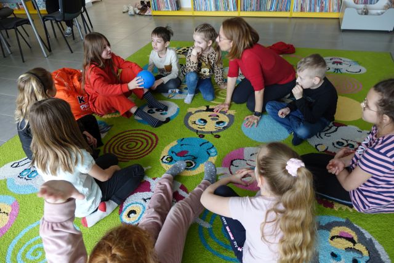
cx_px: 197
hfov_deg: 73.7
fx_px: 263
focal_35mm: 24
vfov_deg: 53.2
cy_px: 132
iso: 160
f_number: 2.8
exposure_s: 1/30
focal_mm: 8.8
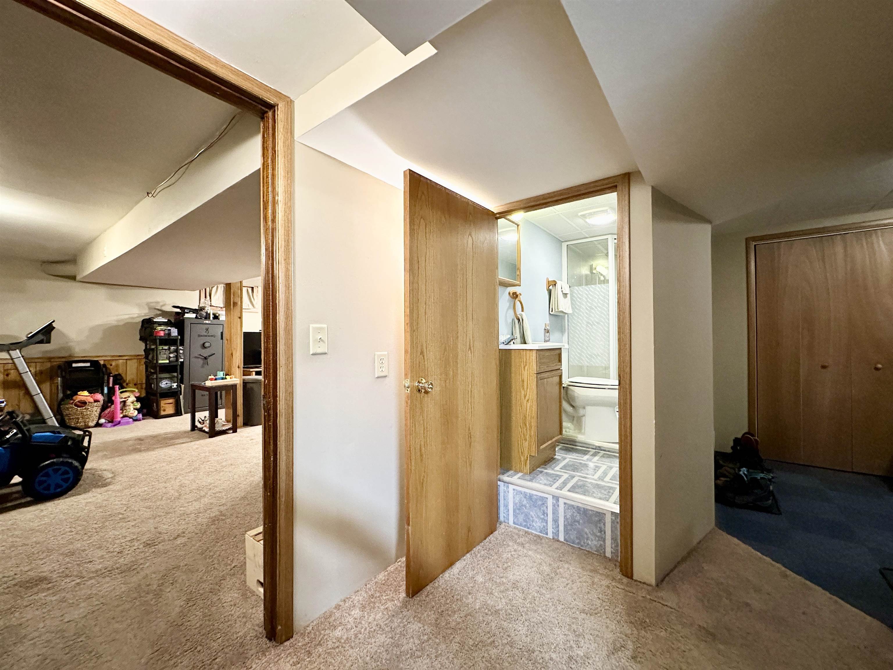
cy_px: 335
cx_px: 446
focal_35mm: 14
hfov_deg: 102.1
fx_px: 361
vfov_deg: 85.7
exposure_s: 1/60
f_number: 2.2
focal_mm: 2.22
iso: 800
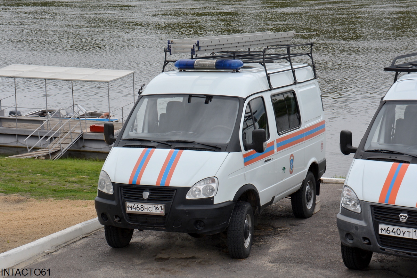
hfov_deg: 26.0
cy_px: 139
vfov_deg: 17.5
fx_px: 903
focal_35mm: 78
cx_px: 208
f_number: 7.1
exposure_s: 1/200
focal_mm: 52
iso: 200
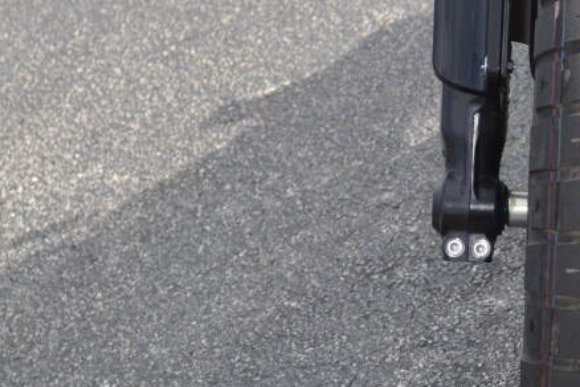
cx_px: 613
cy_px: 148
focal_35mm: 156
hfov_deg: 13.0
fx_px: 2513
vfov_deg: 8.8
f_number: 7.1
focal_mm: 38
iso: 100
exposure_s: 1/200
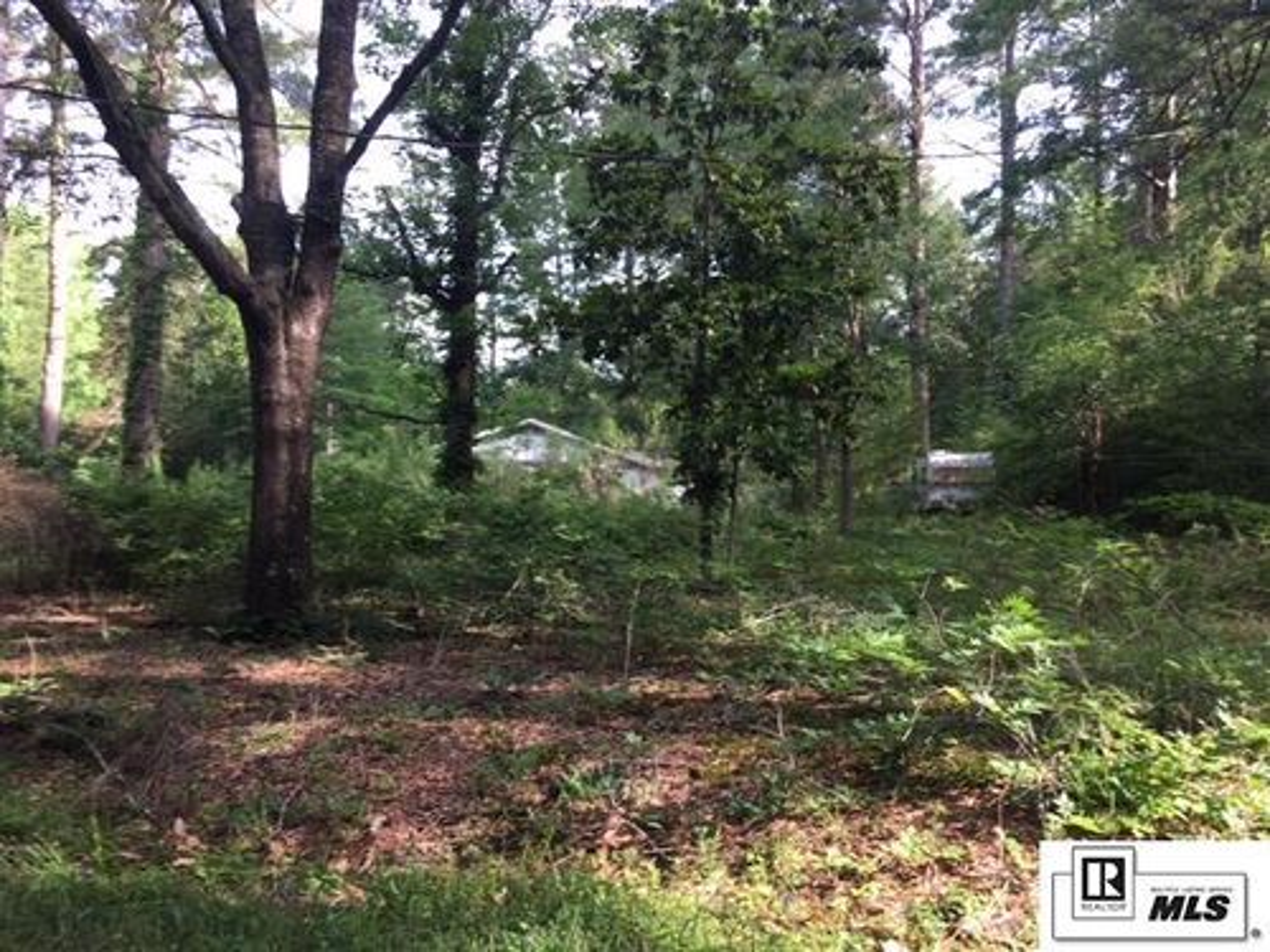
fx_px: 1064
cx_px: 635
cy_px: 476
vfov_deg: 48.2
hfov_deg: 61.7
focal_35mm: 29
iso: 32
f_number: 2.2
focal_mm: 4.15
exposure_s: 1/120
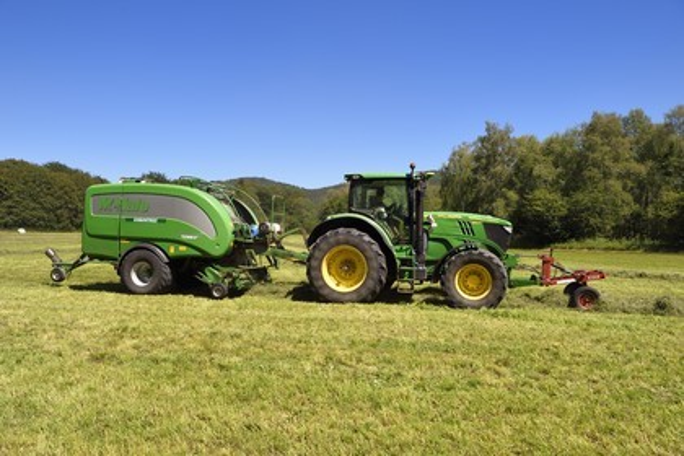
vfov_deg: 43.6
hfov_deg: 61.9
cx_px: 342
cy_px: 228
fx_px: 570
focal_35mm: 30
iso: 200
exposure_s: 1/250
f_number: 11
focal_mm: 30
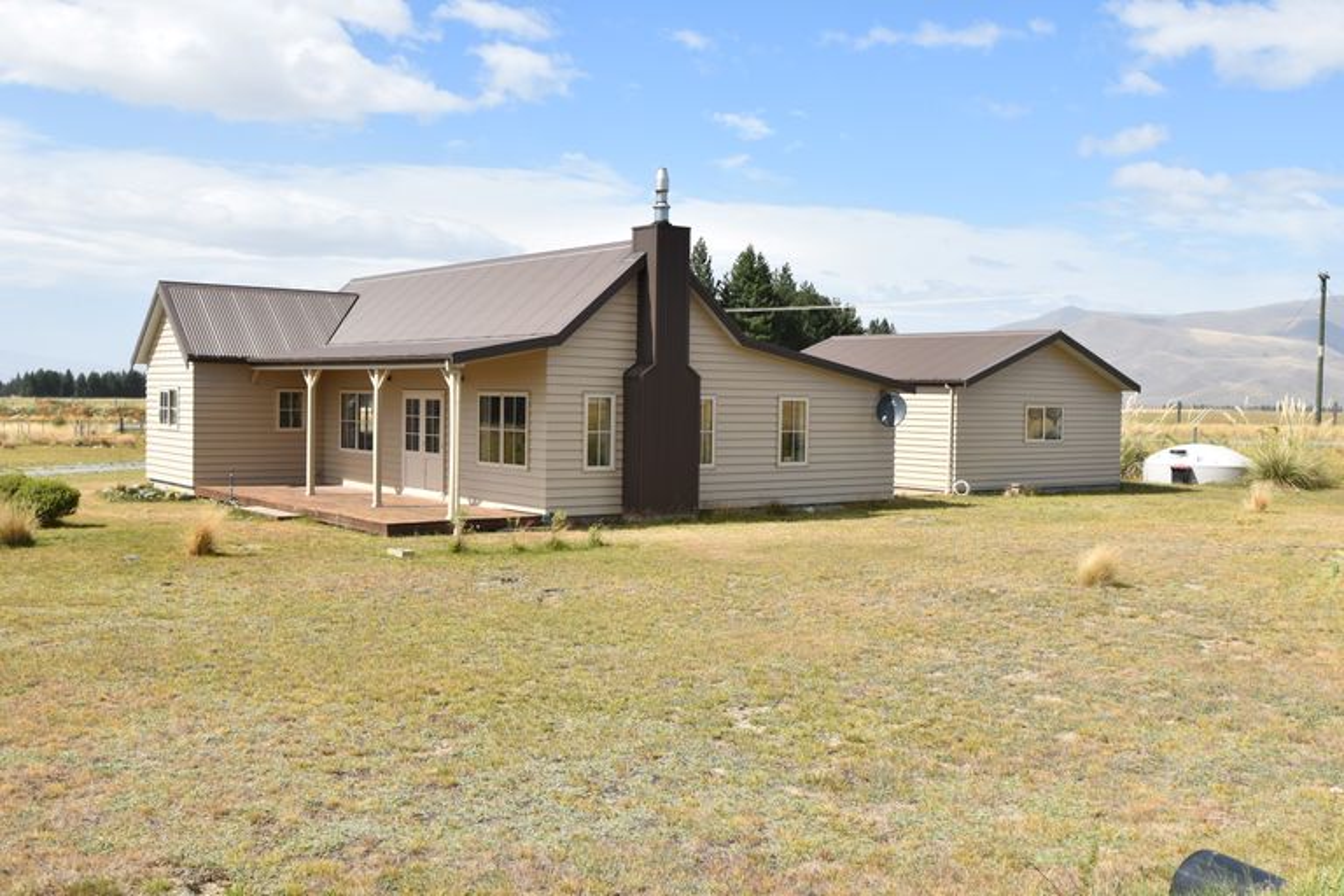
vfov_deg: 36.9
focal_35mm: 36
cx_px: 672
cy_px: 448
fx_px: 1344
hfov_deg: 53.1
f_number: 10
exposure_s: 1/400
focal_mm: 24
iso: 200
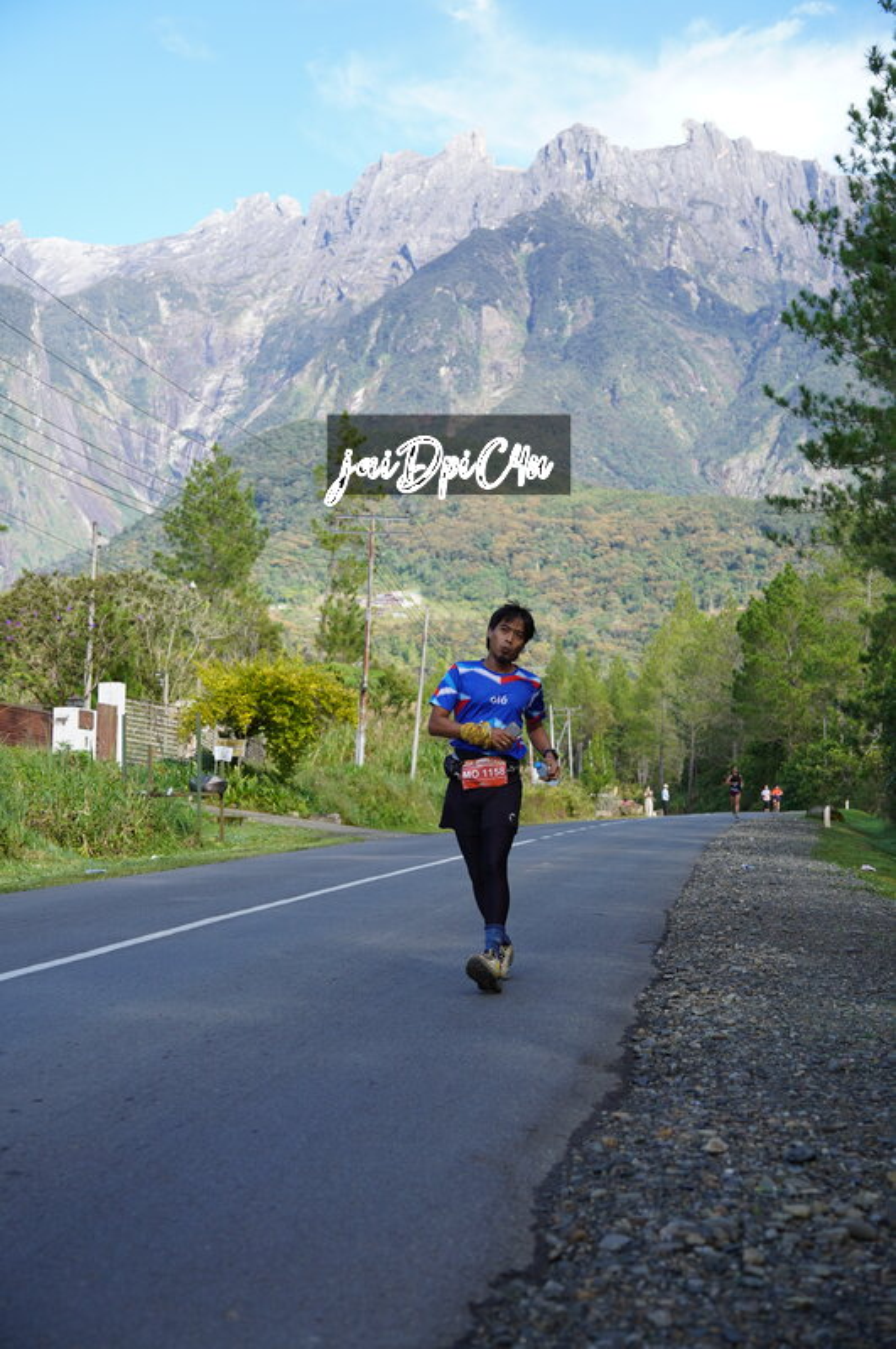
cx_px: 448
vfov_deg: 38.9
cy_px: 674
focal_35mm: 51
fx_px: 1908
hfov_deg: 26.4
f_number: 2.8
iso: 100
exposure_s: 1/500
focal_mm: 34
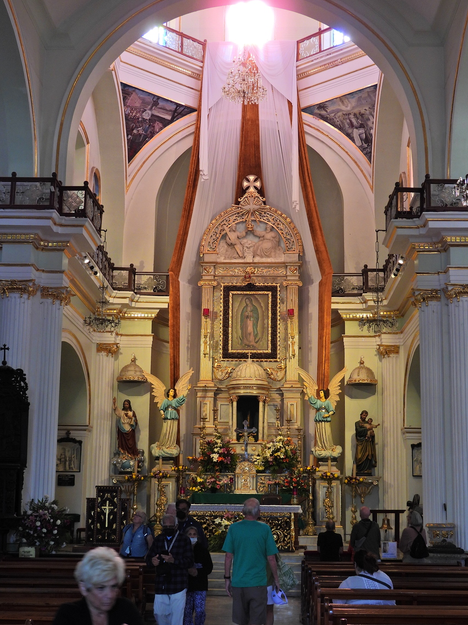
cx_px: 247
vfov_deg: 34.4
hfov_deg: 26.1
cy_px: 319
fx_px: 1010
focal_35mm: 56
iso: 125
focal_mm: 8.9
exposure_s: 1/30
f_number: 3.5
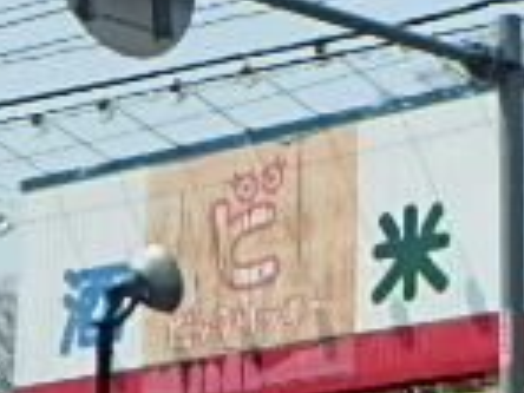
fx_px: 2755
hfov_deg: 10.6
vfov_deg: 8.1
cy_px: 496
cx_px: 715
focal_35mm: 182
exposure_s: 1/800
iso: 125
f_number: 5.2
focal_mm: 7.5
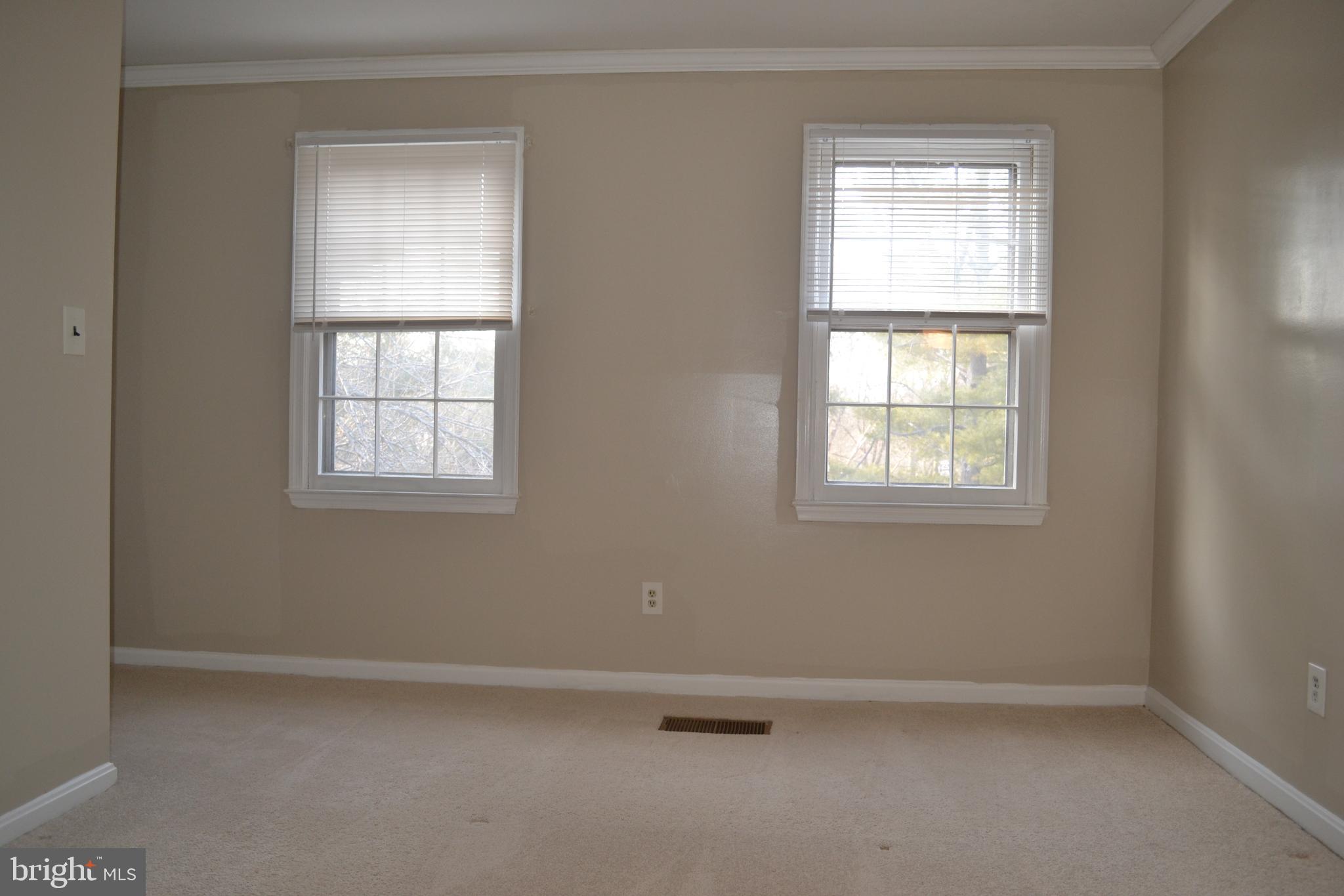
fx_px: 1008
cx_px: 672
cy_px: 448
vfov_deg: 47.9
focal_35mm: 27
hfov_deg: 67.4
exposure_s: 1/60
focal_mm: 18
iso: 400
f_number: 3.5
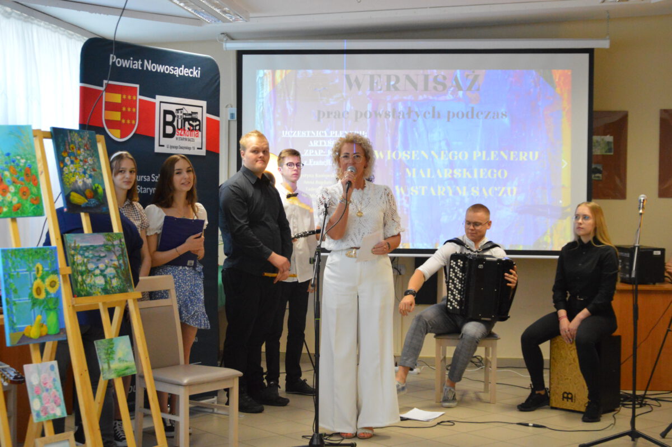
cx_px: 336
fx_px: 1119
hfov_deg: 33.4
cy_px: 224
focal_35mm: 60
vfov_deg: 22.6
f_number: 4.5
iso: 3200
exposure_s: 1/125
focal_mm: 40
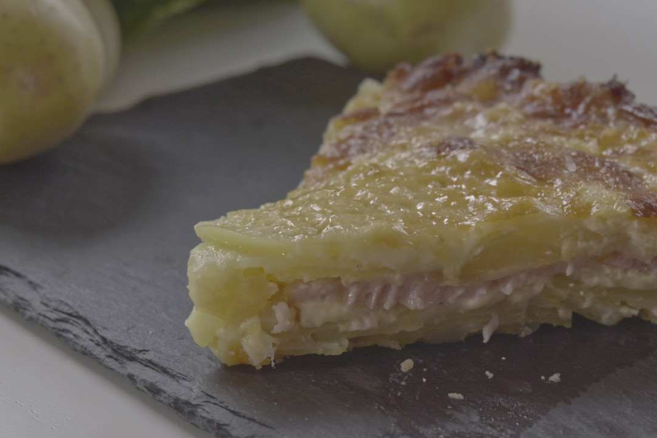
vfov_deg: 12.9
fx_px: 1935
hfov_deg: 19.1
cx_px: 499
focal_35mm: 106
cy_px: 251
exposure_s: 1/60
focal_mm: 60
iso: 1000
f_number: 8
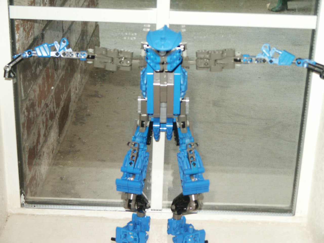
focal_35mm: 77
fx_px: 721
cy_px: 122
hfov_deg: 25.3
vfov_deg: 19.1
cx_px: 162
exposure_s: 1/60
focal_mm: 15.34
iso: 200
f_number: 3.6
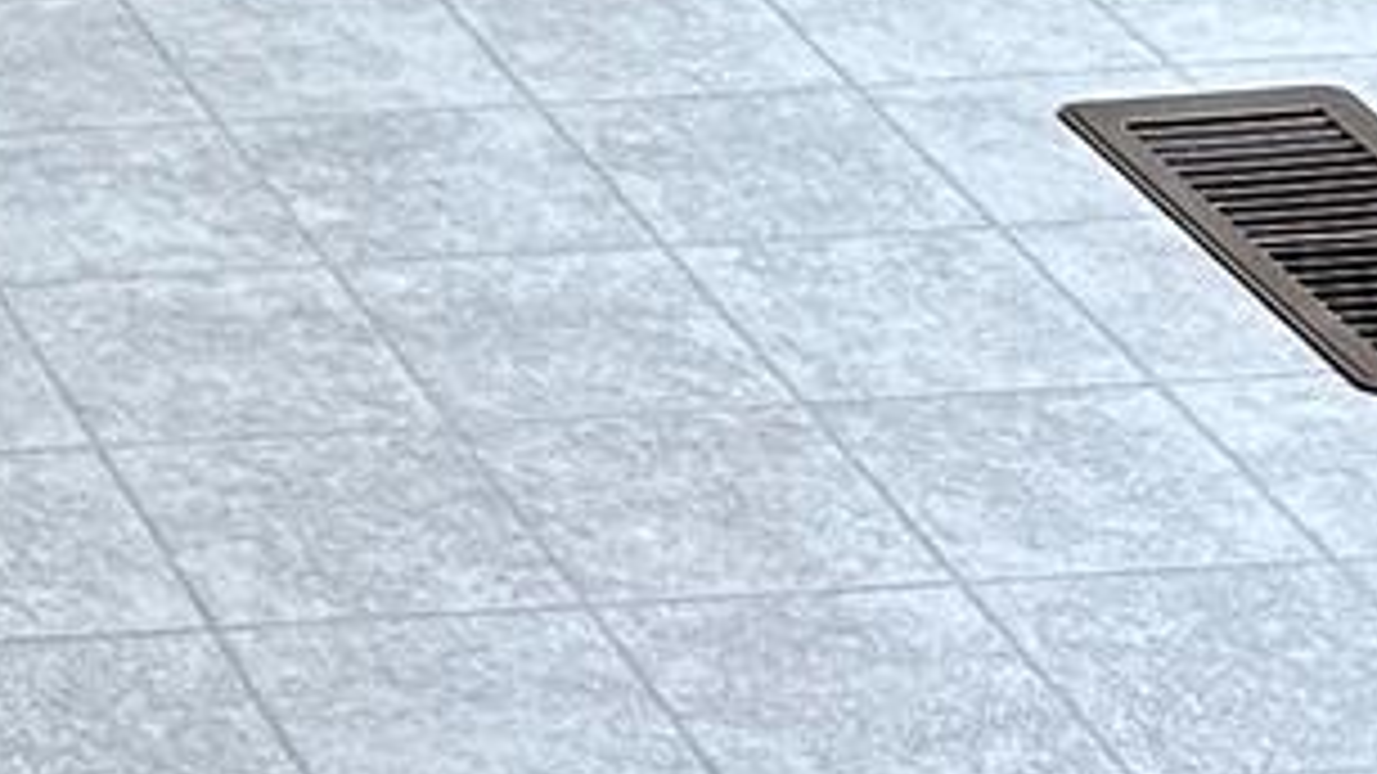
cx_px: -1719
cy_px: -2372
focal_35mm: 175
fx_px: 6389
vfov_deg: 5.8
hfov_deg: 10.8
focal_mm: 6.86
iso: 80
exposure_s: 1/195
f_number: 1.78
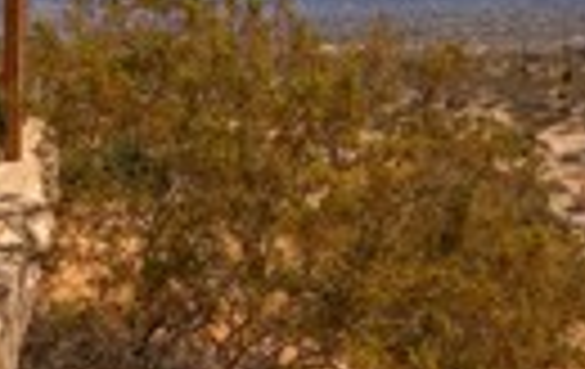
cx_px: 225
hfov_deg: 29.2
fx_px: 1119
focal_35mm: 70
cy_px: 65
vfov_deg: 18.5
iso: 100
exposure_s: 1/320
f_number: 4
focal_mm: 14
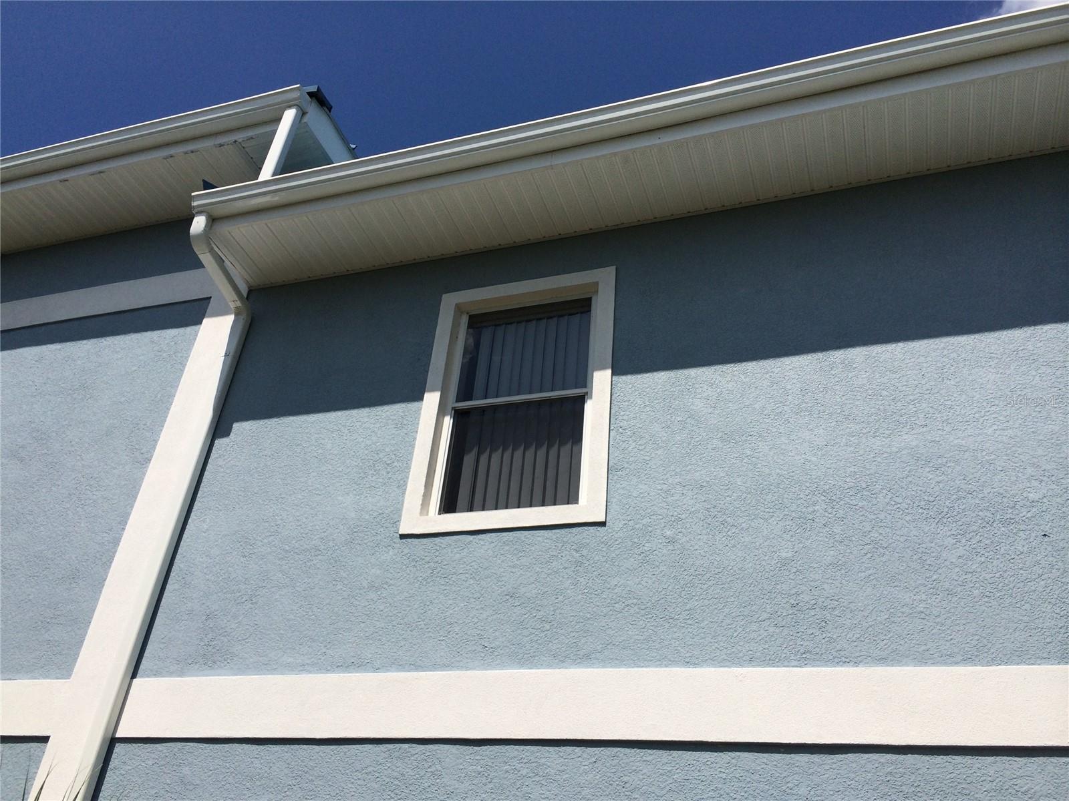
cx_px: 534
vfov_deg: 46.8
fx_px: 926
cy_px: 400
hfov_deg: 60.0
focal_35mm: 30
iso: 40
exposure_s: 1/4566
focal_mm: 4.12
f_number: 2.2
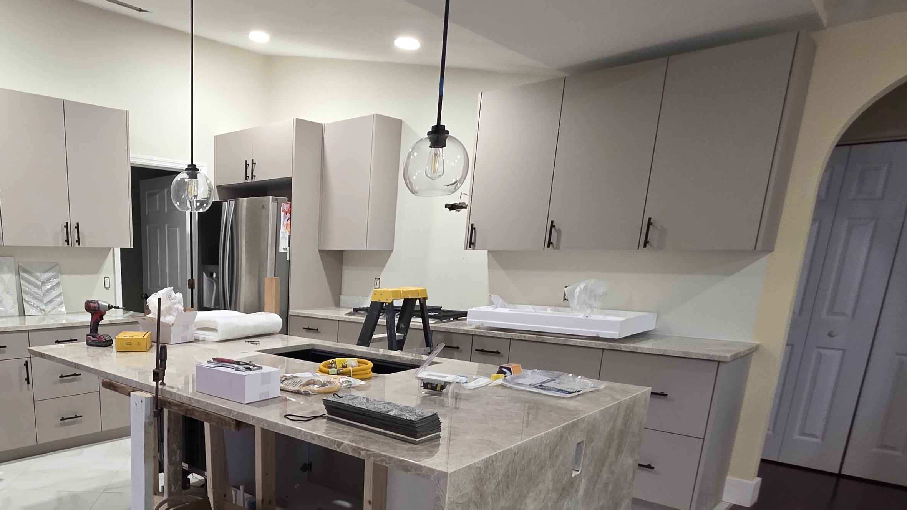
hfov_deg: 72.0
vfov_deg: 45.7
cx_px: 248
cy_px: 393
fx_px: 577
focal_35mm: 24
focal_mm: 2.2
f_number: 1.9
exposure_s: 1/60
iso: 250
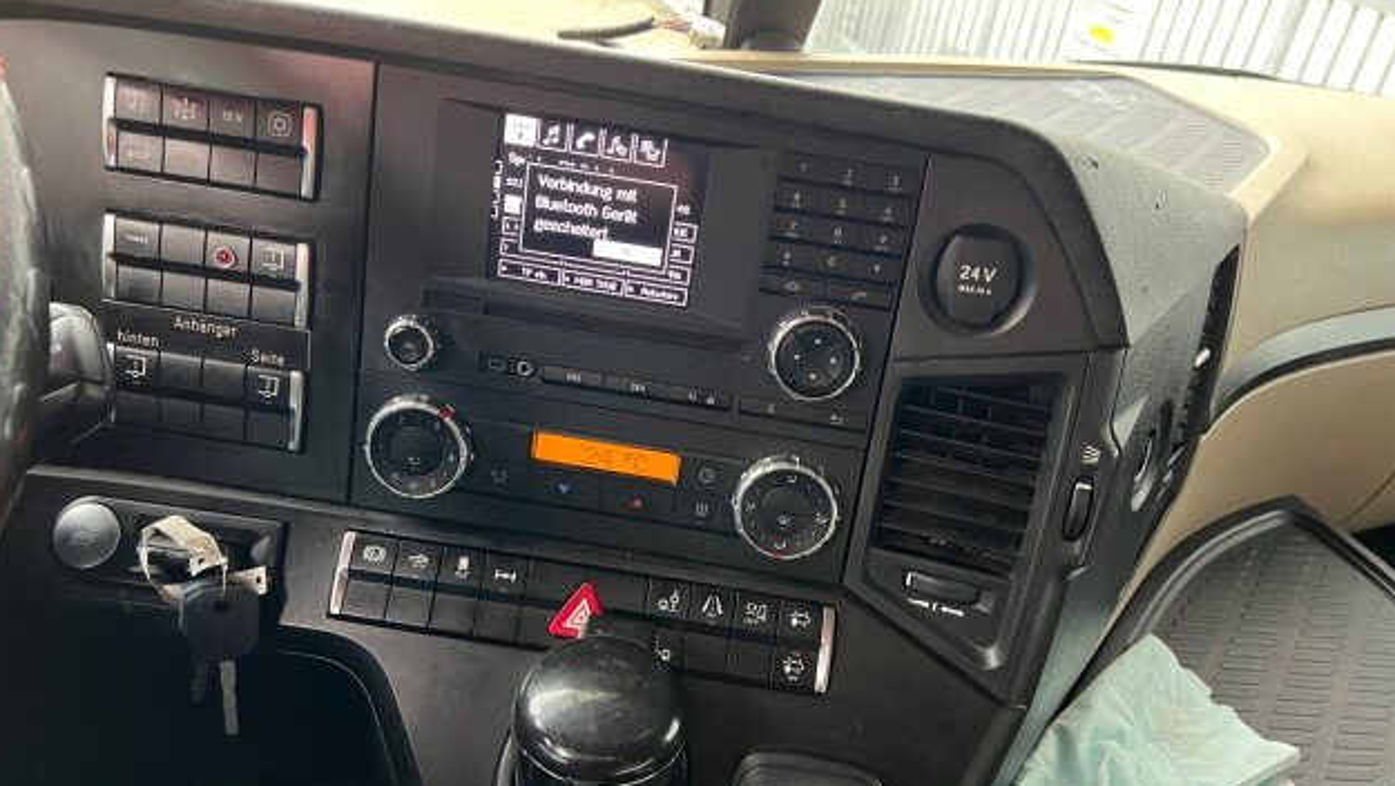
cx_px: 687
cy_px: 422
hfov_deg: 66.0
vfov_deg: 40.2
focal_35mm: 29
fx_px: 1073
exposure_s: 1/52
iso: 500
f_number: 1.5
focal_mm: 5.7
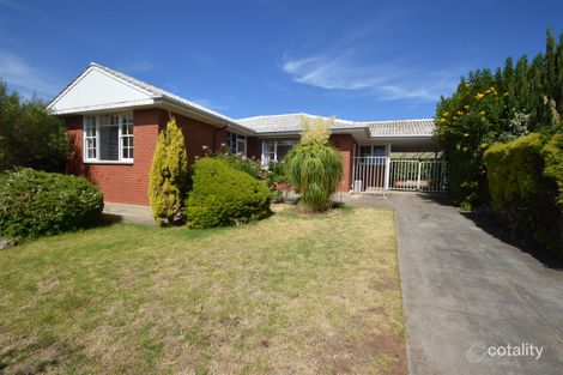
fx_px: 234
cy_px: 188
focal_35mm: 15
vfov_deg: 77.3
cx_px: 282
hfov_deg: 100.4
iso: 400
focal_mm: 10
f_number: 16
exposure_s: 1/400
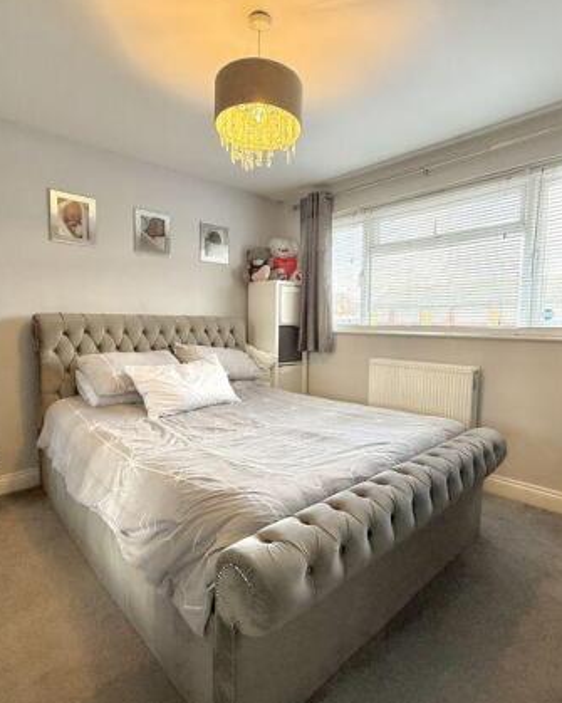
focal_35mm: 19
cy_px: 357
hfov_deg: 70.8
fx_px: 395
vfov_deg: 83.3
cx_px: 289
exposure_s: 1/99
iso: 160
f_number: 2.2
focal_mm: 2.22
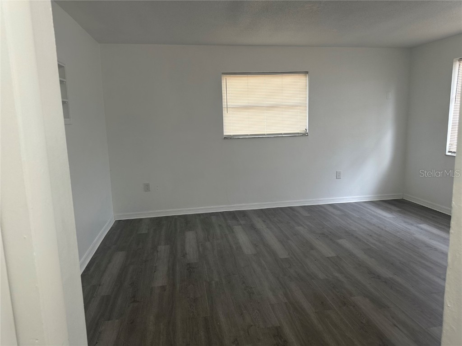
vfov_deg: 56.8
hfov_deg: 71.6
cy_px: 173
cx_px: 231
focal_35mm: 24
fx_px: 320
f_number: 1.78
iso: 80
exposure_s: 1/120
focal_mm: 6.86
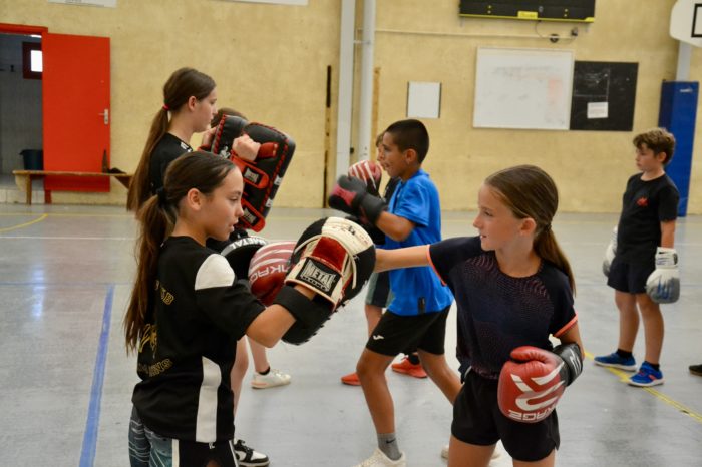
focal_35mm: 51
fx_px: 994
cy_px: 234
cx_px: 351
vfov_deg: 26.5
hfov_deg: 38.9
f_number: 4.2
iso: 3200
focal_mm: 34
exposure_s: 1/200
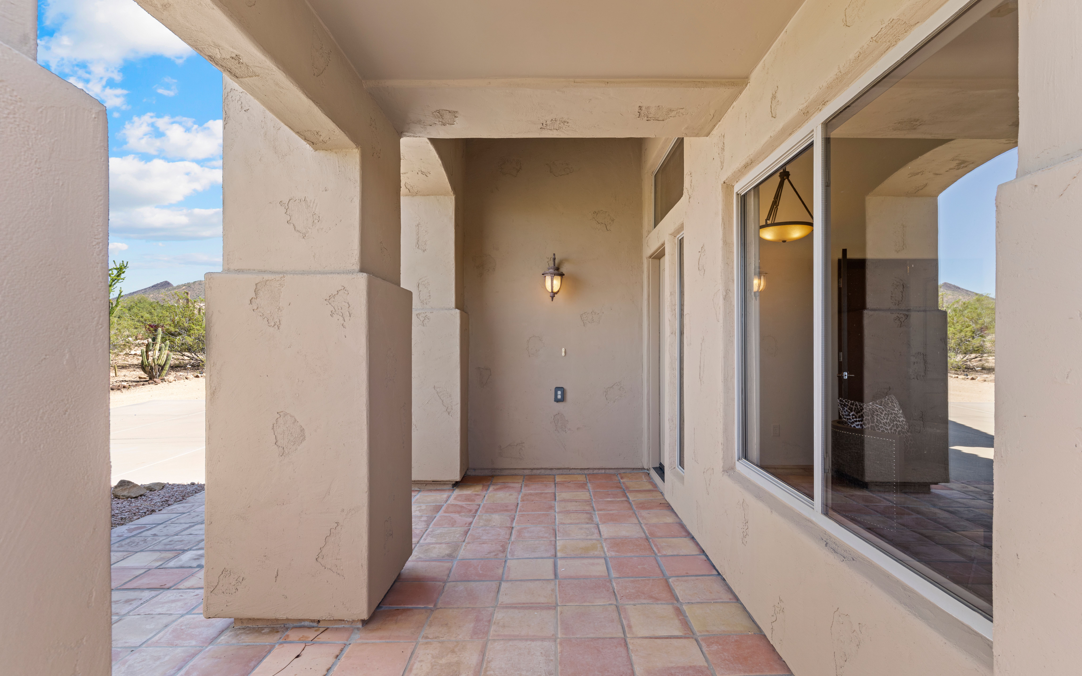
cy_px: 330
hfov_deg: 88.0
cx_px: 551
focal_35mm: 19
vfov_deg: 62.2
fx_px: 560
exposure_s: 1/15
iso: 200
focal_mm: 18
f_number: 8
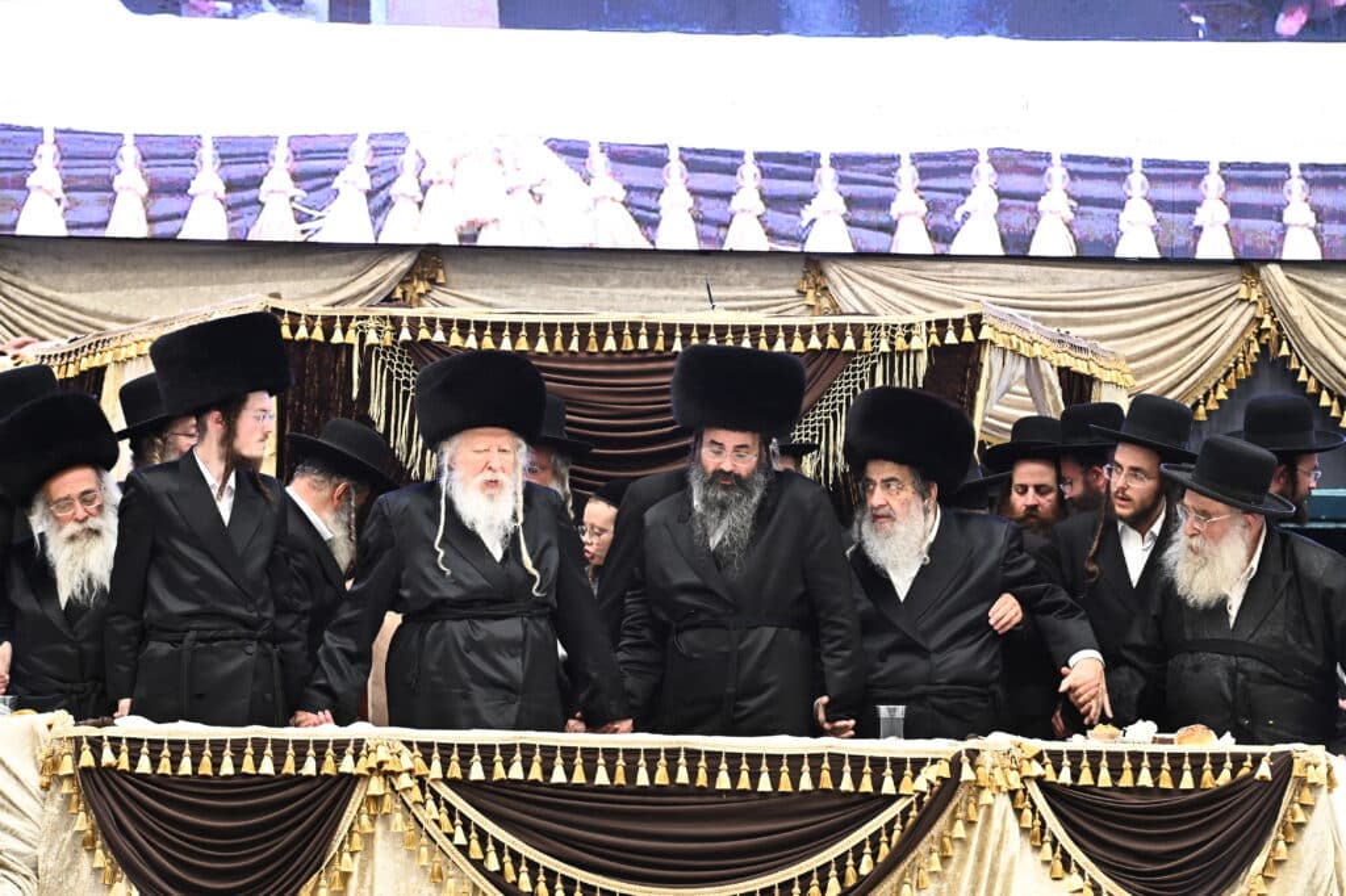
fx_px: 4560
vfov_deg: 11.2
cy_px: 448
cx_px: 673
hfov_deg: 16.8
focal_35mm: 122
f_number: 7.1
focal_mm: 122
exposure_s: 1/125
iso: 2000
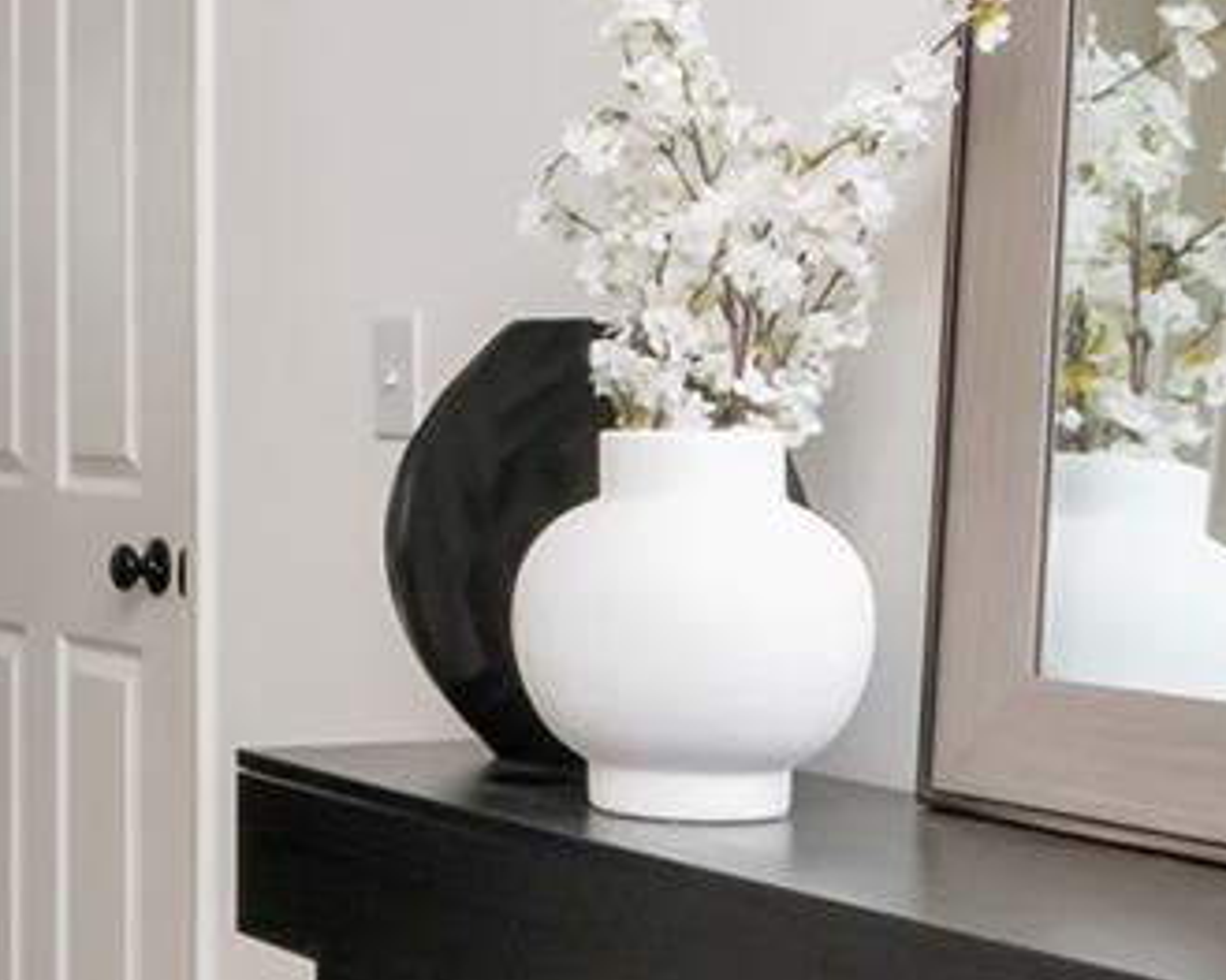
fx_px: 2731
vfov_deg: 20.3
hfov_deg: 23.4
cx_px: -186
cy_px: 492
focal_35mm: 75
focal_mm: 11
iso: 1250
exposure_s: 1/160
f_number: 10
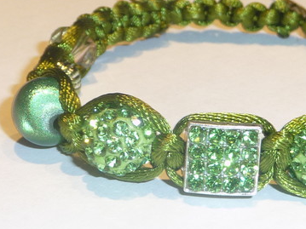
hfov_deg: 17.5
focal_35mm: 112
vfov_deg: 13.2
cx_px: 218
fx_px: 990
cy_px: 111
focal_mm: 6.7
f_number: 3.9
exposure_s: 1/30
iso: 100
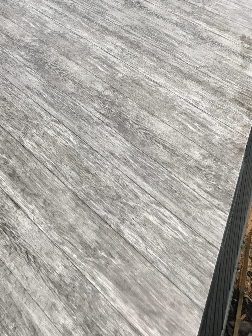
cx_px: 122
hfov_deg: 27.0
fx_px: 524
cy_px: 39
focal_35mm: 54
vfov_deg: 33.8
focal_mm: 3.99
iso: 20
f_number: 1.8
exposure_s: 1/286
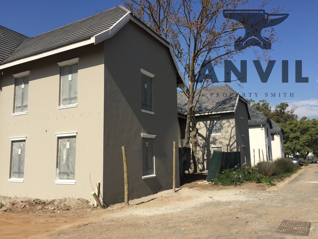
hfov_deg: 61.7
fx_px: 266
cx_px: 159
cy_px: 120
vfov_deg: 48.2
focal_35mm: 29
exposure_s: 1/2475
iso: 32
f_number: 2.2
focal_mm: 4.15
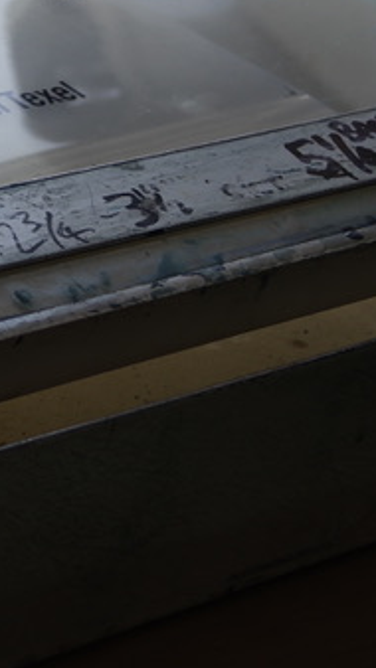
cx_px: -548
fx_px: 1791
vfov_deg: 20.3
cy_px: -38
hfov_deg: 10.3
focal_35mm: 101
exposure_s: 1/320
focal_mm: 20
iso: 100
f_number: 3.5
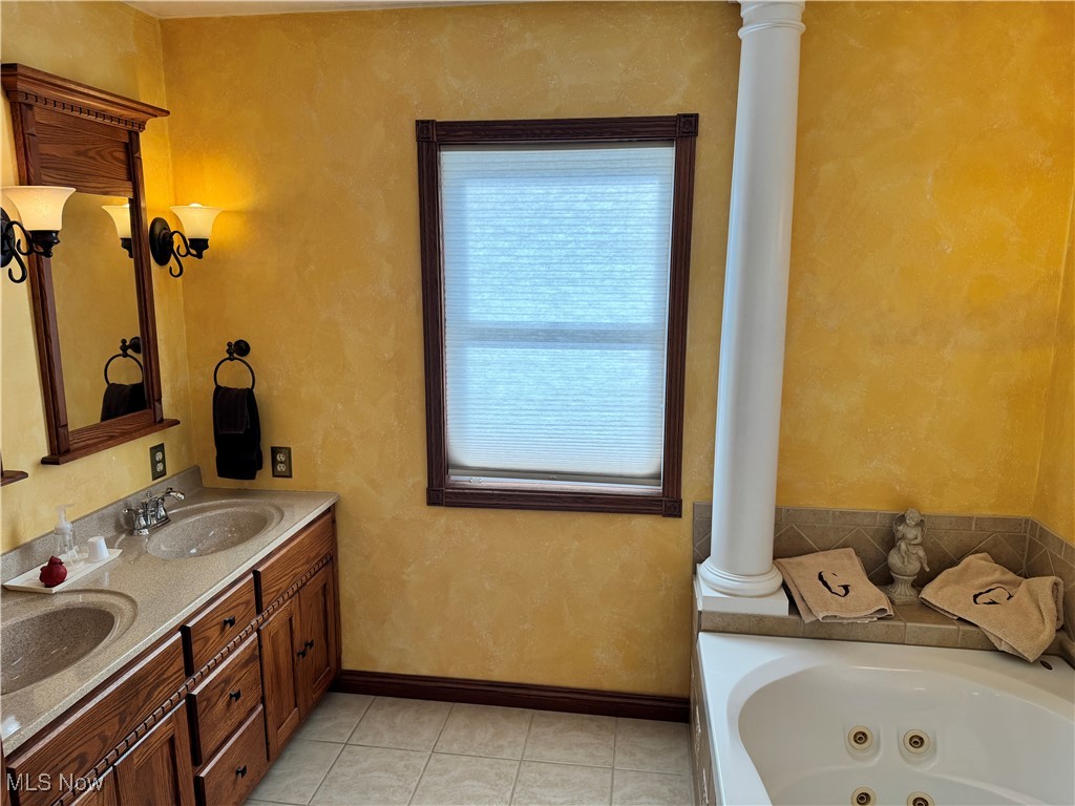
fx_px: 745
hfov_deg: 71.6
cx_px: 538
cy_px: 403
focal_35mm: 24
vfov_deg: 56.8
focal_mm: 6.76
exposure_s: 1/334
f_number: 1.78
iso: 80
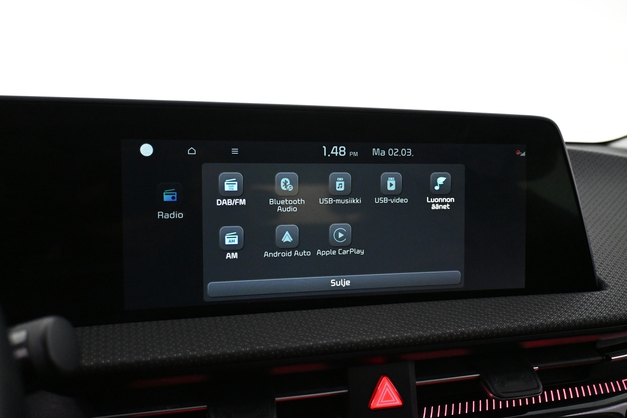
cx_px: 314
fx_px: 549
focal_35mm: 32
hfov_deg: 59.5
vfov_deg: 41.7
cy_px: 209
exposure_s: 1/60
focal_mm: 21
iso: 4000
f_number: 4
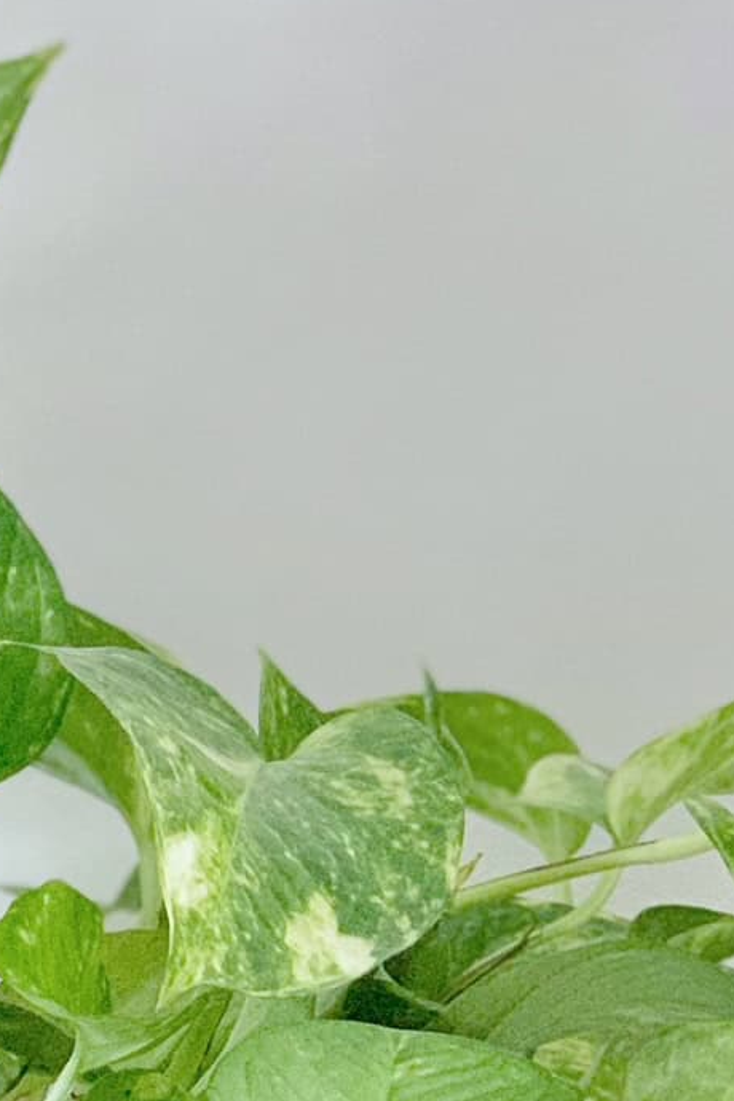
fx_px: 4832
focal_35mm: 158
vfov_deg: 12.8
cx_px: -220
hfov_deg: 8.6
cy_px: 1128
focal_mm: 6
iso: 320
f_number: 2.4
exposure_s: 1/60
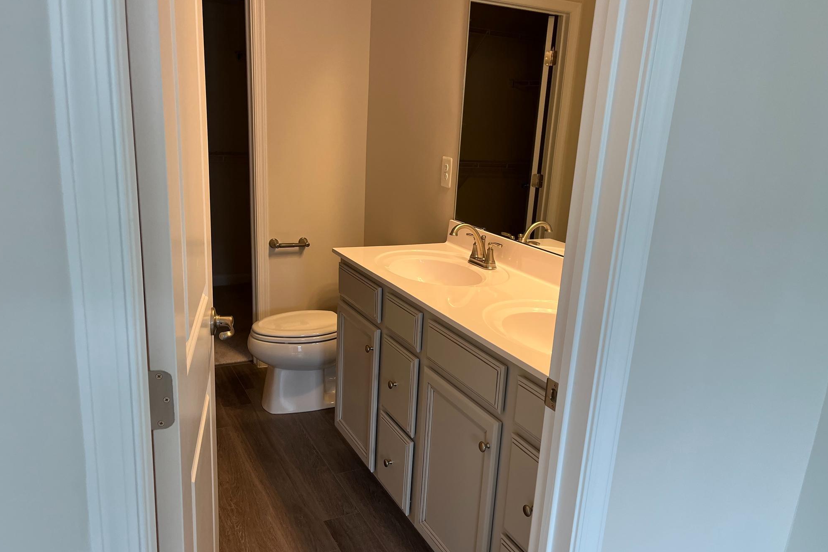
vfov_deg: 46.3
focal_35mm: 28
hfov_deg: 65.5
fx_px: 644
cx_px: 418
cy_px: 306
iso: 80
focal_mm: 5.1
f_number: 1.6
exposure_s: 1/120
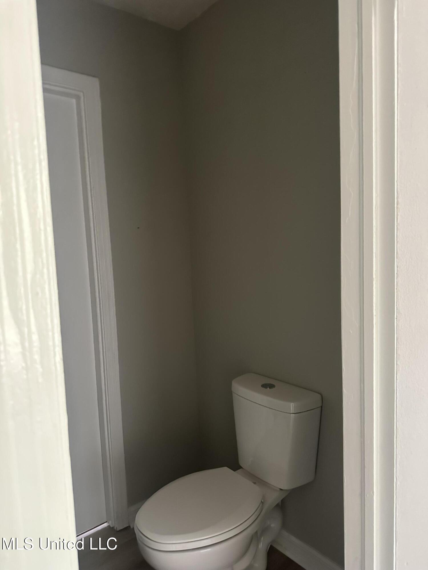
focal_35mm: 24
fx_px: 396
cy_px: 285
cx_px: 214
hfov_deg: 56.8
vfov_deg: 71.6
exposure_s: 1/40
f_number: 1.78
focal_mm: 6.86
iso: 1000
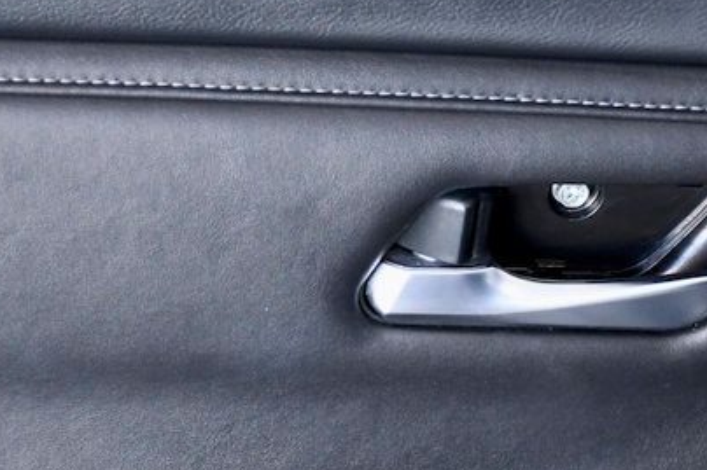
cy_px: 488
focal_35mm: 213
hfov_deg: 9.7
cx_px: 401
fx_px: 4181
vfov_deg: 6.4
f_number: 4.8
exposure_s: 1/160
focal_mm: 56
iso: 2500
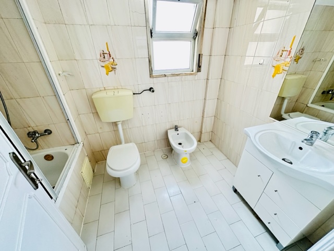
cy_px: 126
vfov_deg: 85.7
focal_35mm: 14
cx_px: 167
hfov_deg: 102.1
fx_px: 135
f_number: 2.2
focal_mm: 2.22
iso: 320
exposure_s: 1/99
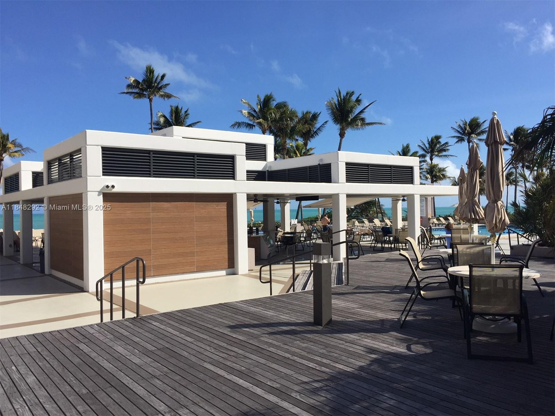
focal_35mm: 29
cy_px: 208
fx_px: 465
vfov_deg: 48.2
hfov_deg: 61.7
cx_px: 278
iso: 32
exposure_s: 1/3300
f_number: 2.2
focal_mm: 4.15
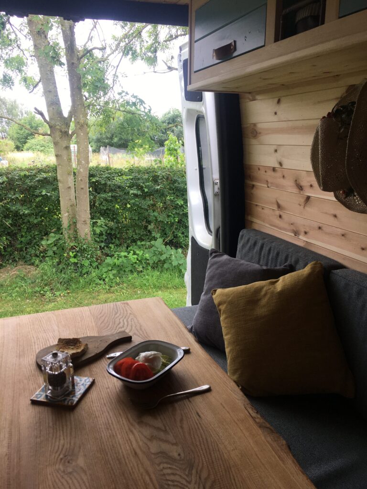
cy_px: 244
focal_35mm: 29
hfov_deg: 48.2
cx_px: 184
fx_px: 410
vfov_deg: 61.7
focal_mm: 4.15
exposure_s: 1/100
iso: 25
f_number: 2.2
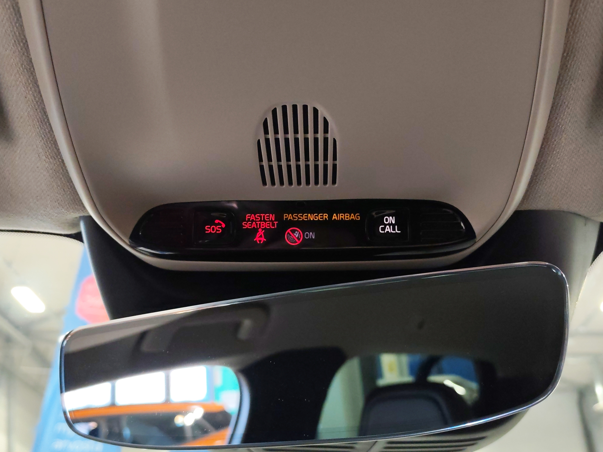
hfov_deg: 52.6
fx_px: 610
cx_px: 302
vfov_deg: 40.7
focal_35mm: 35
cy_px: 226
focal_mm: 6.12
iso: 1250
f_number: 1.9
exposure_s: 1/100
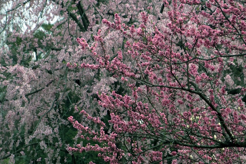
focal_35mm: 225
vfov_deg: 6.1
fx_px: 1536
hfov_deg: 9.2
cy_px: 90
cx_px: 130
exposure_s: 1/1000
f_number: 6
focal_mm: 130
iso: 400
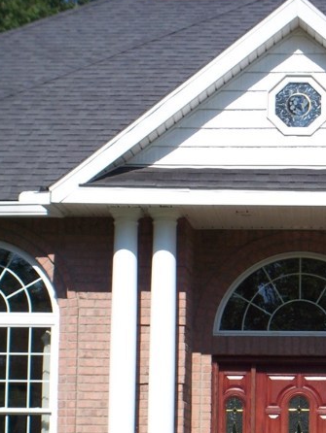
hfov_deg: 14.0
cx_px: 269
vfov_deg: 18.5
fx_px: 1317
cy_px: 360
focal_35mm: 105
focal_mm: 9.9
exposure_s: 1/640
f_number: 4.1
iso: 64
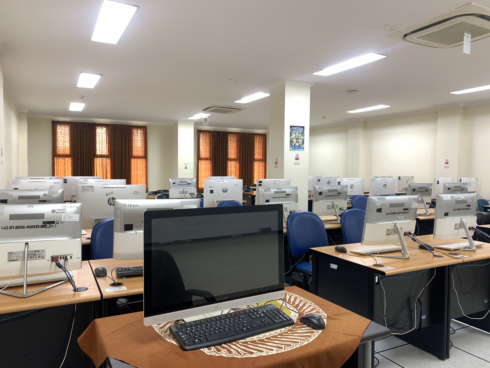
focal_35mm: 26
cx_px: 245
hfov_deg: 67.3
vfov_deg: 53.1
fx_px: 368
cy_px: 184
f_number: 1.8
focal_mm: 4.25
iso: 160
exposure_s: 1/50
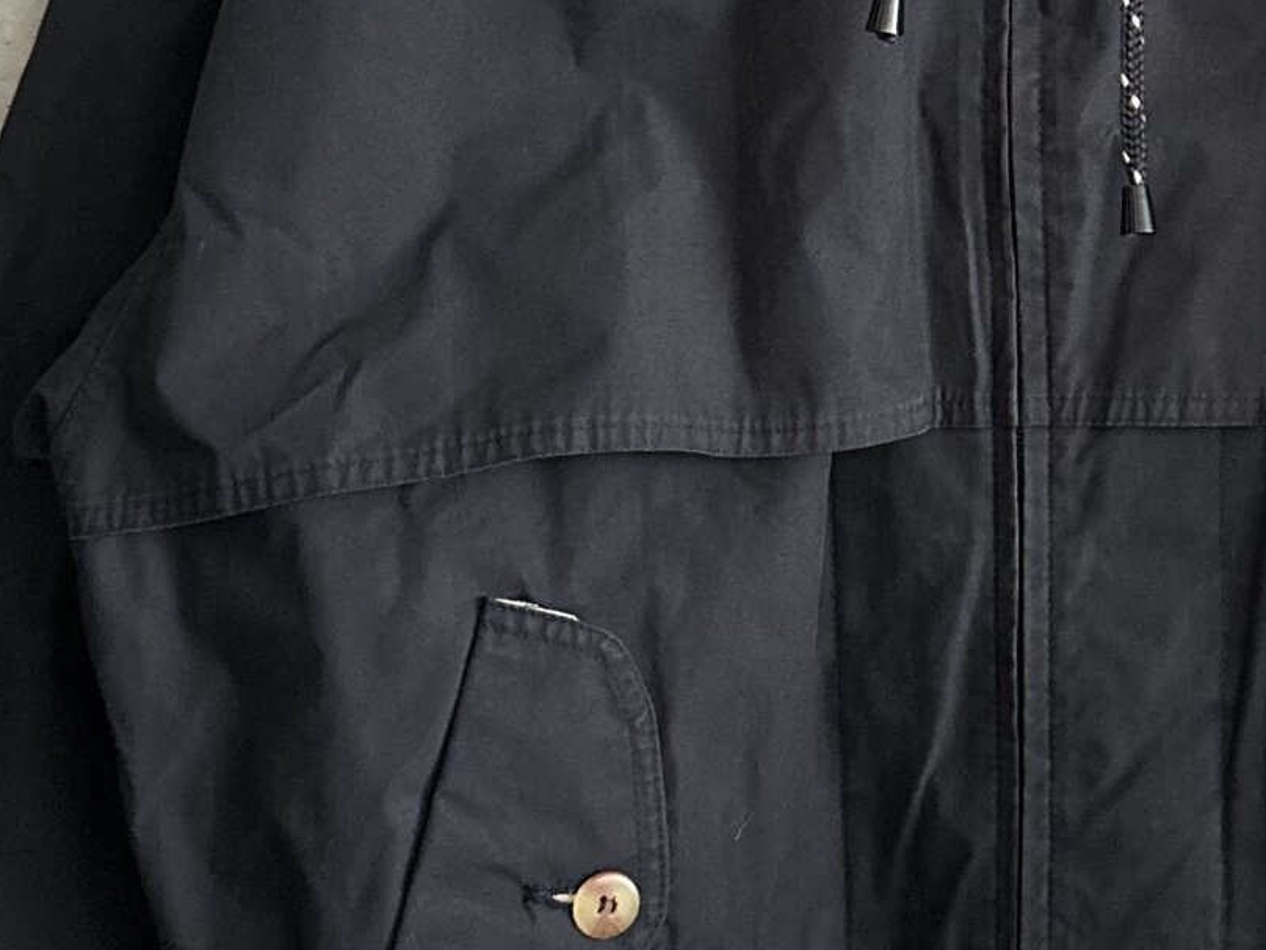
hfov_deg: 25.1
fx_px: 2780
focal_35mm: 76
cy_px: 97
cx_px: 1069
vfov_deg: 19.1
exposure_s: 1/49
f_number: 1.78
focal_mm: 6.86
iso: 1000
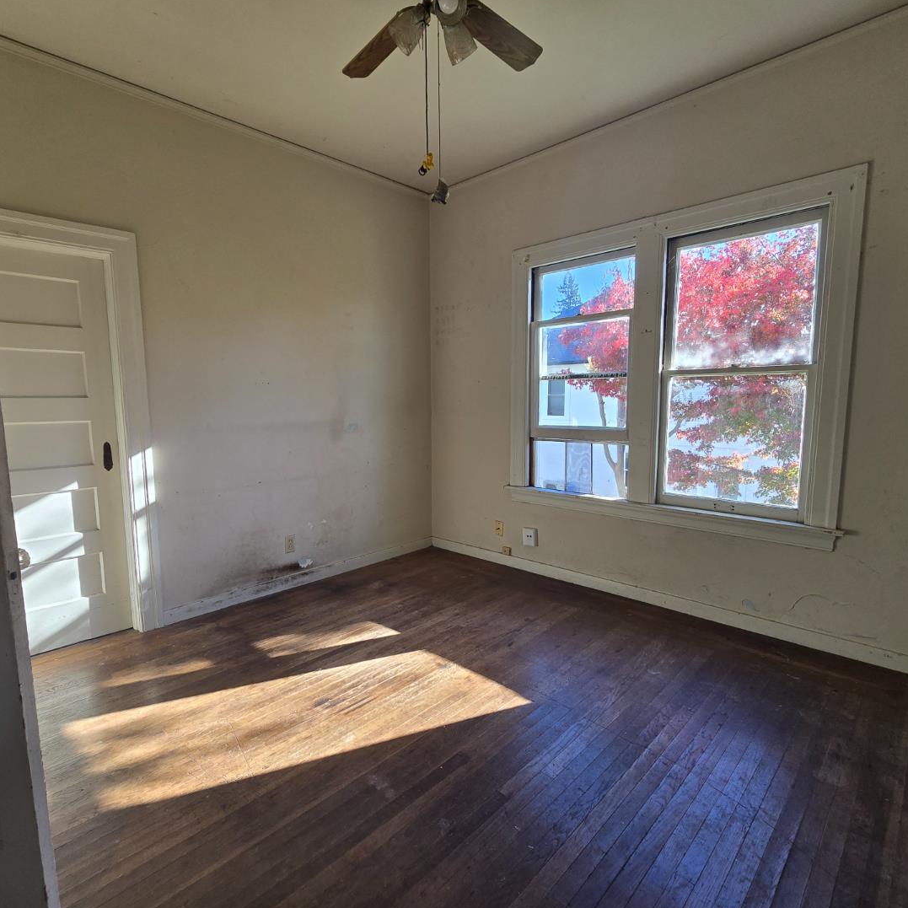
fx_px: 475
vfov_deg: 87.4
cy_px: 468
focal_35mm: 16
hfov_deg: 87.3
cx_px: 429
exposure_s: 1/155
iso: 50
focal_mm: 2.2
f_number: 2.2
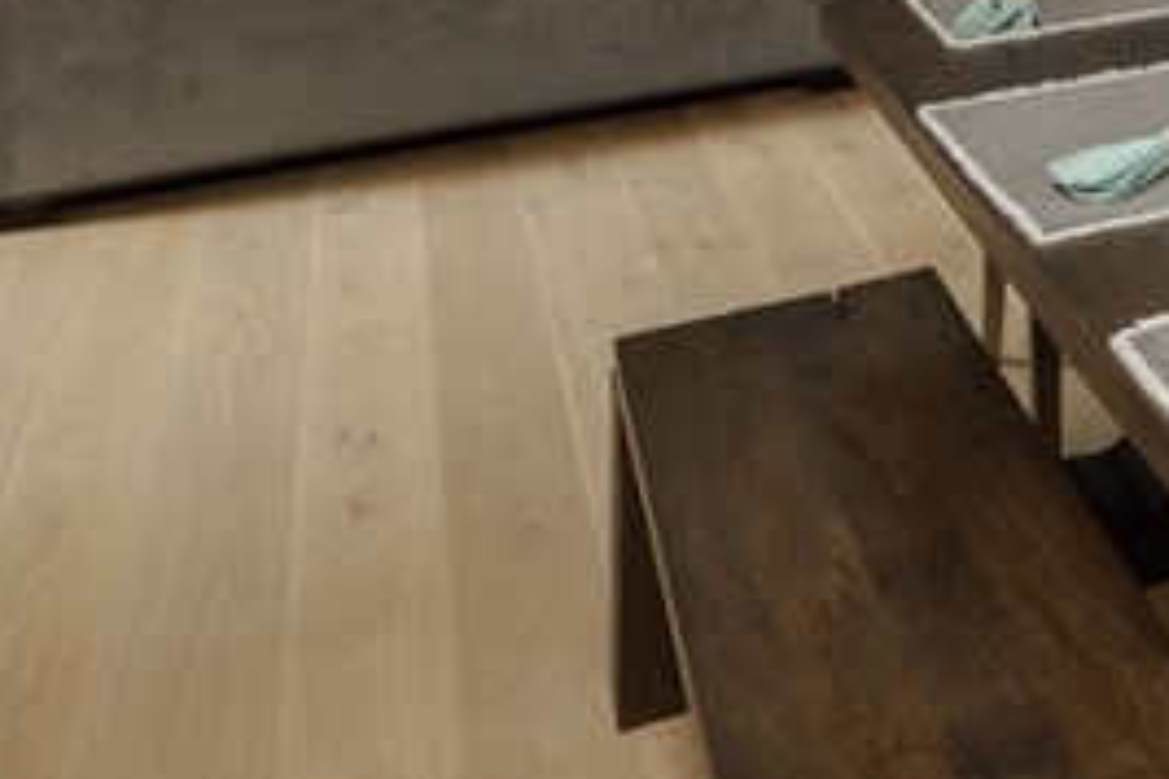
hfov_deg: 23.2
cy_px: -372
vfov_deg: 20.5
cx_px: 1983
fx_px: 1851
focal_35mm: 57
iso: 800
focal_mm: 14
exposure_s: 1/80
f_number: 2.8
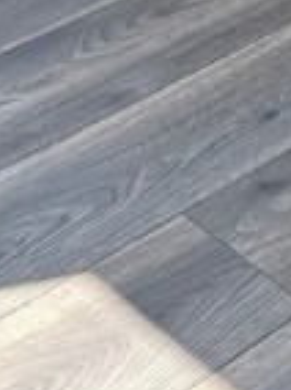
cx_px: 456
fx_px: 1585
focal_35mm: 141
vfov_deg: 11.4
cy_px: -580
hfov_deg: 10.1
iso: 50
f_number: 1.5
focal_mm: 5.7
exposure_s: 1/187
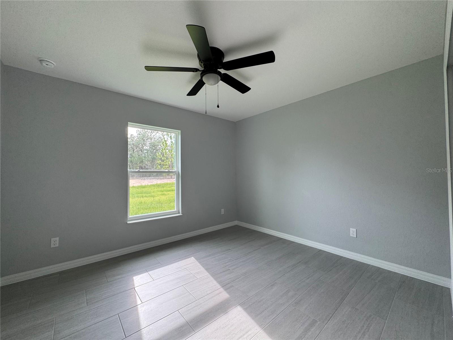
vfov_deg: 85.7
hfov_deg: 102.1
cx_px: 226
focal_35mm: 14
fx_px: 183
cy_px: 170
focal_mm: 2.22
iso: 80
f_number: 2.2
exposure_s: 1/120
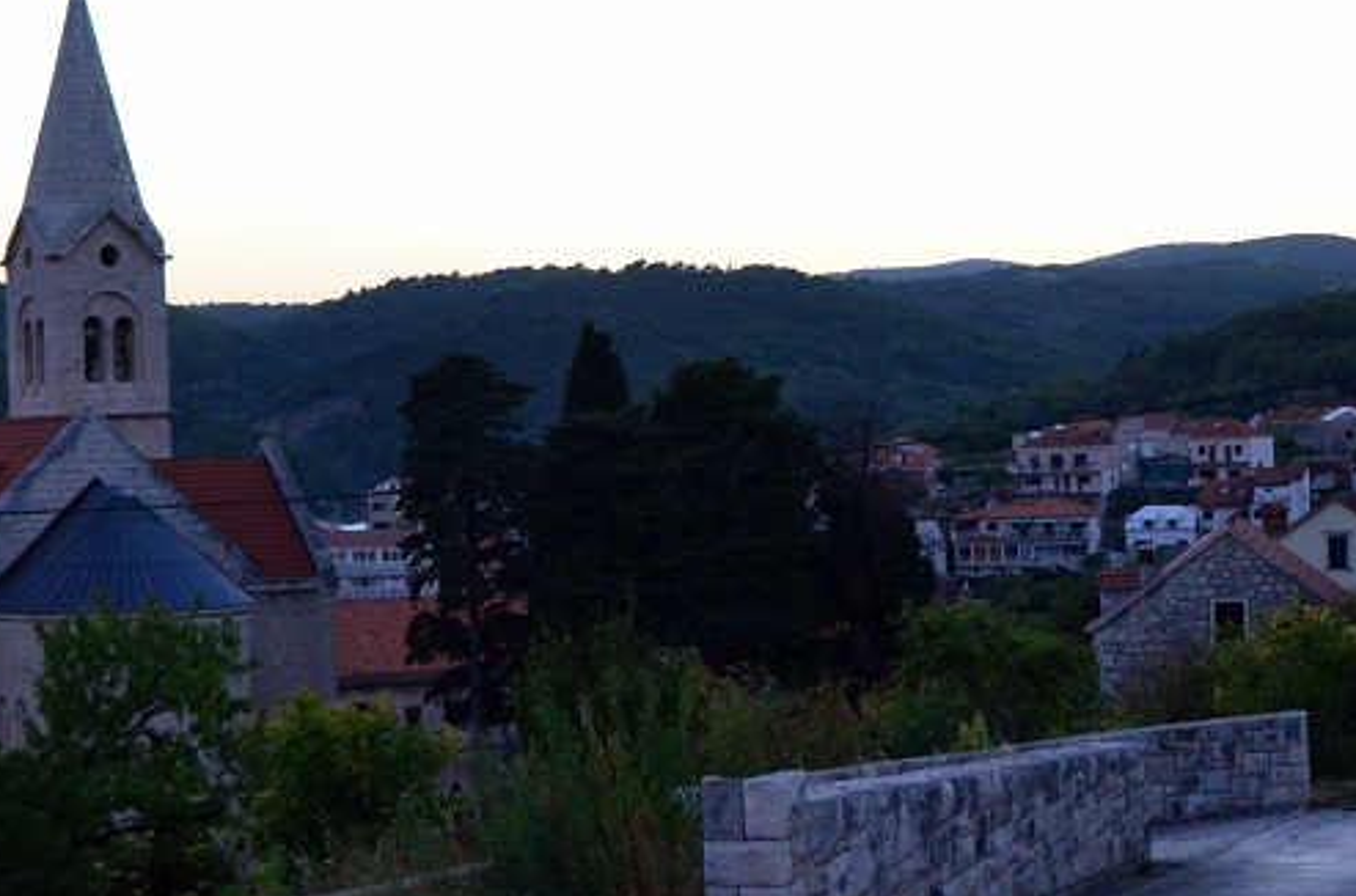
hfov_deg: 27.8
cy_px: 388
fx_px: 2743
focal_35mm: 73
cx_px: 627
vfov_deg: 18.6
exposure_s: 1/160
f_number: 5.6
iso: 2000
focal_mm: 24
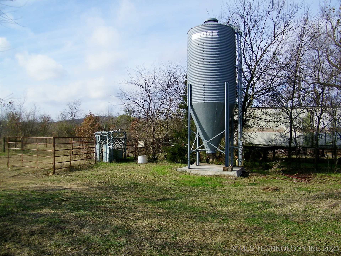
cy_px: 128
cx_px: 170
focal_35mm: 28
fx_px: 276
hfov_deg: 63.4
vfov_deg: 49.7
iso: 80
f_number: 7
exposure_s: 1/320
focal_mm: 5
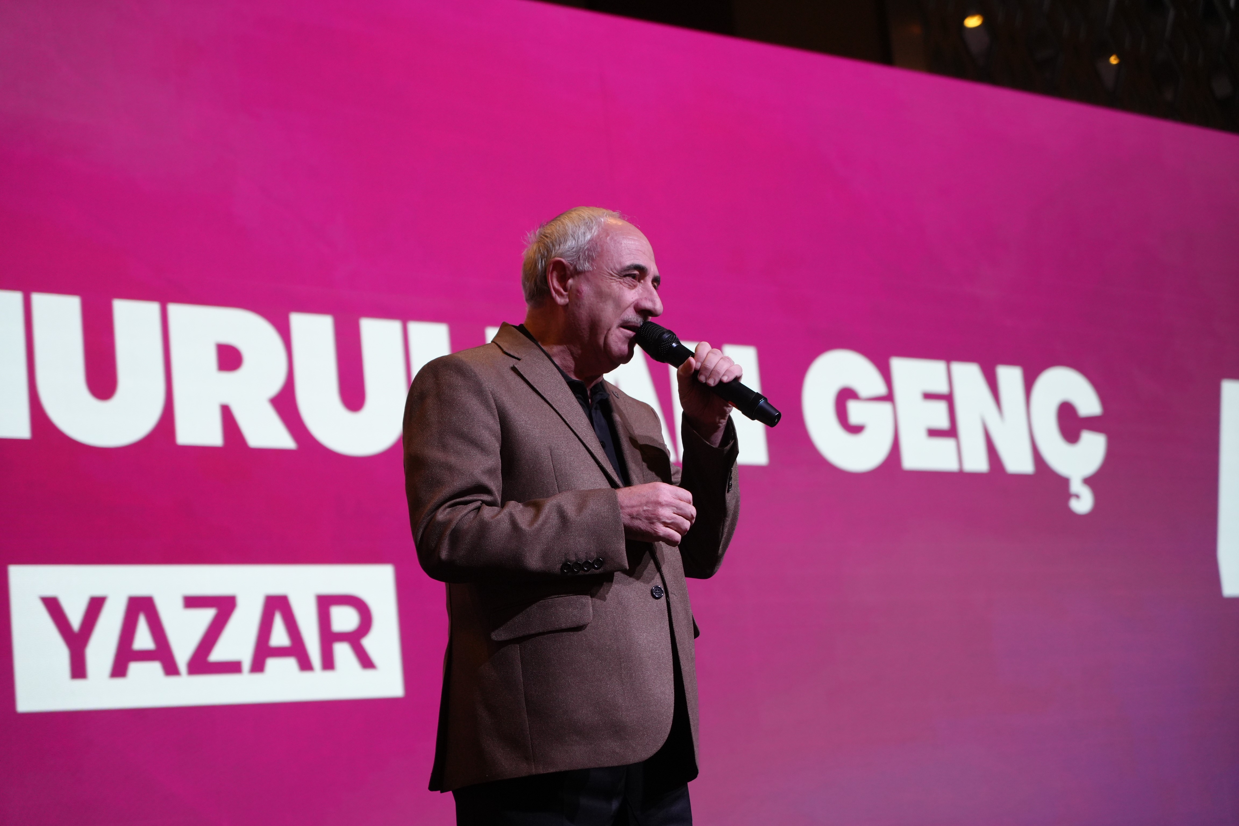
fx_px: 2409
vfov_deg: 19.5
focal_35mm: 70
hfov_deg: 28.8
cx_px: 620
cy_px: 413
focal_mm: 70
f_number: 4
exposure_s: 1/160
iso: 2000
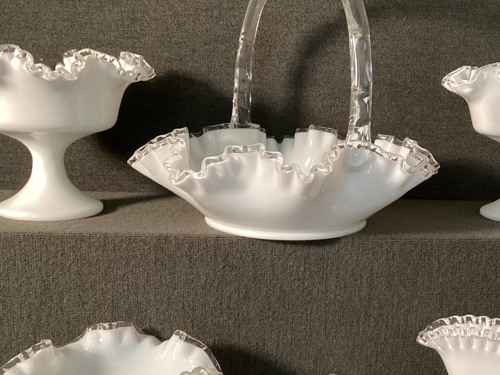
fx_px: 693
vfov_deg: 30.2
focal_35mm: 48
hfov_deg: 39.5
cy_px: 227
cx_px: 300
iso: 250
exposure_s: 1/60
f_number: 2.4
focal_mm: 3.3
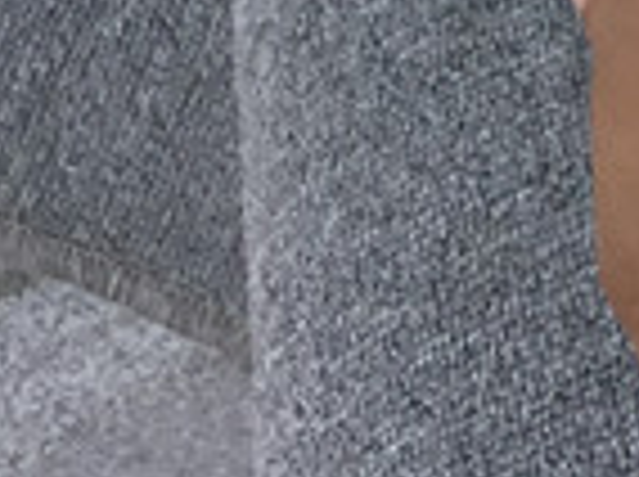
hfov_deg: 9.8
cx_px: 954
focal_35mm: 197
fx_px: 3630
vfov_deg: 6.9
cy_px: -803
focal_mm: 3.3
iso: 25
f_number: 2.4
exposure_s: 1/302
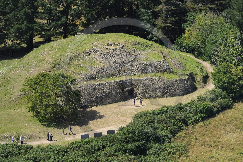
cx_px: 122
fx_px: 1350
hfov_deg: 10.3
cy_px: 81
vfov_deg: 6.9
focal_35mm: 200
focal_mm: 200
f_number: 6.3
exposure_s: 1/1000
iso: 400
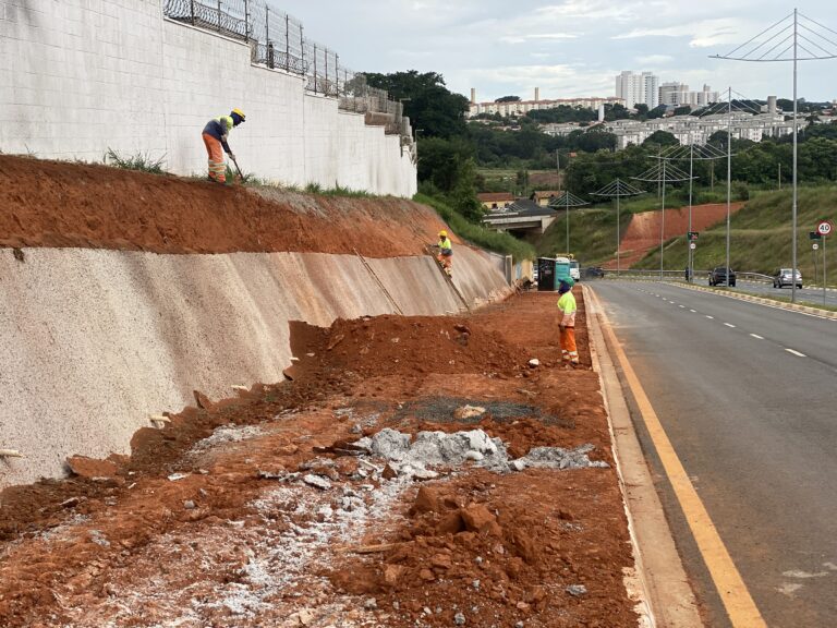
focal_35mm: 52
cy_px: 314
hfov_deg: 36.8
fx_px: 1257
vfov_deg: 28.0
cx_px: 418
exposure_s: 1/872
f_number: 2
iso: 20
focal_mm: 6
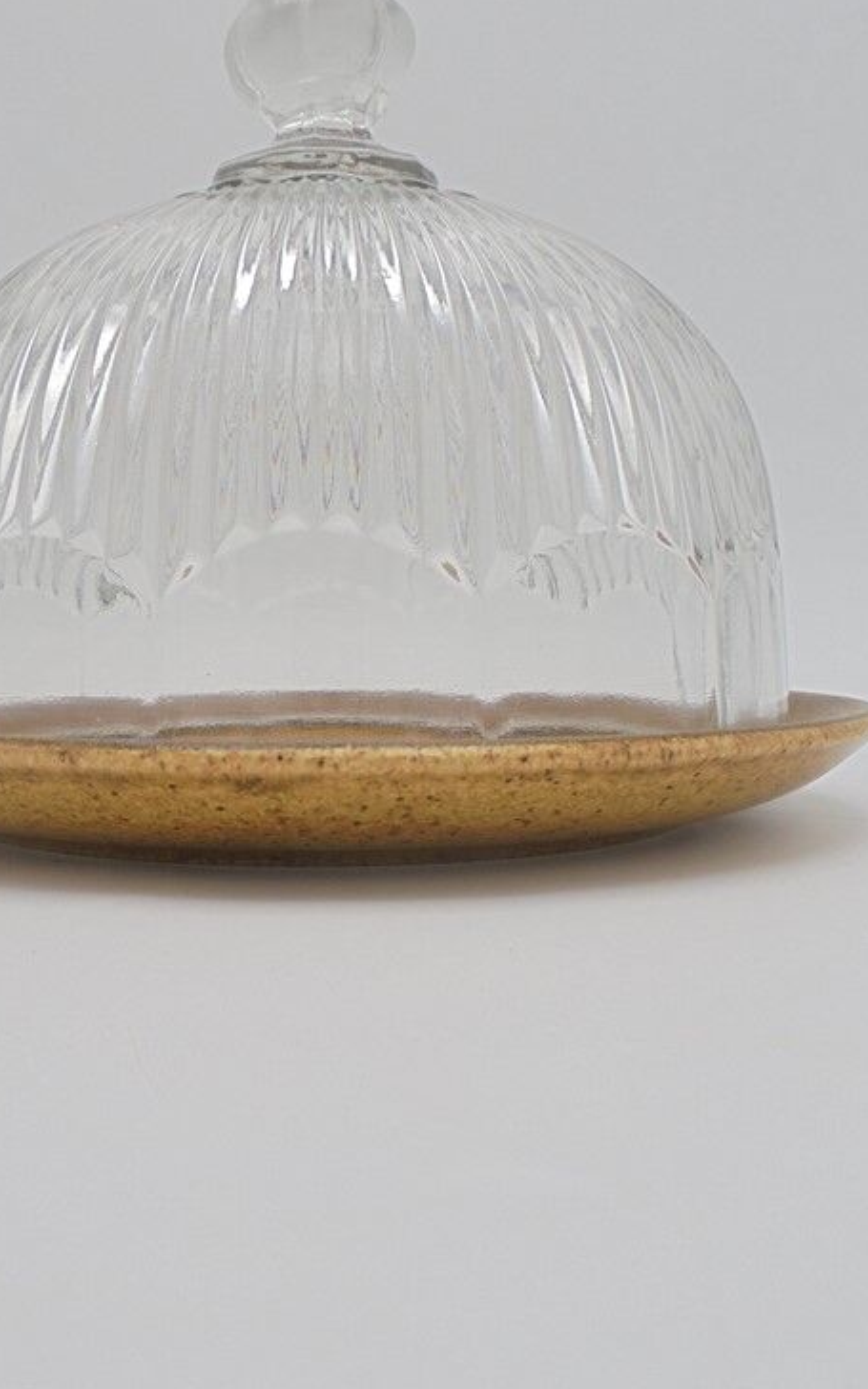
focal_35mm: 38
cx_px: 344
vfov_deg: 51.5
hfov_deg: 33.5
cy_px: 694
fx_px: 1438
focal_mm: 5.3
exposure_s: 1/250
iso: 100
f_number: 3.7
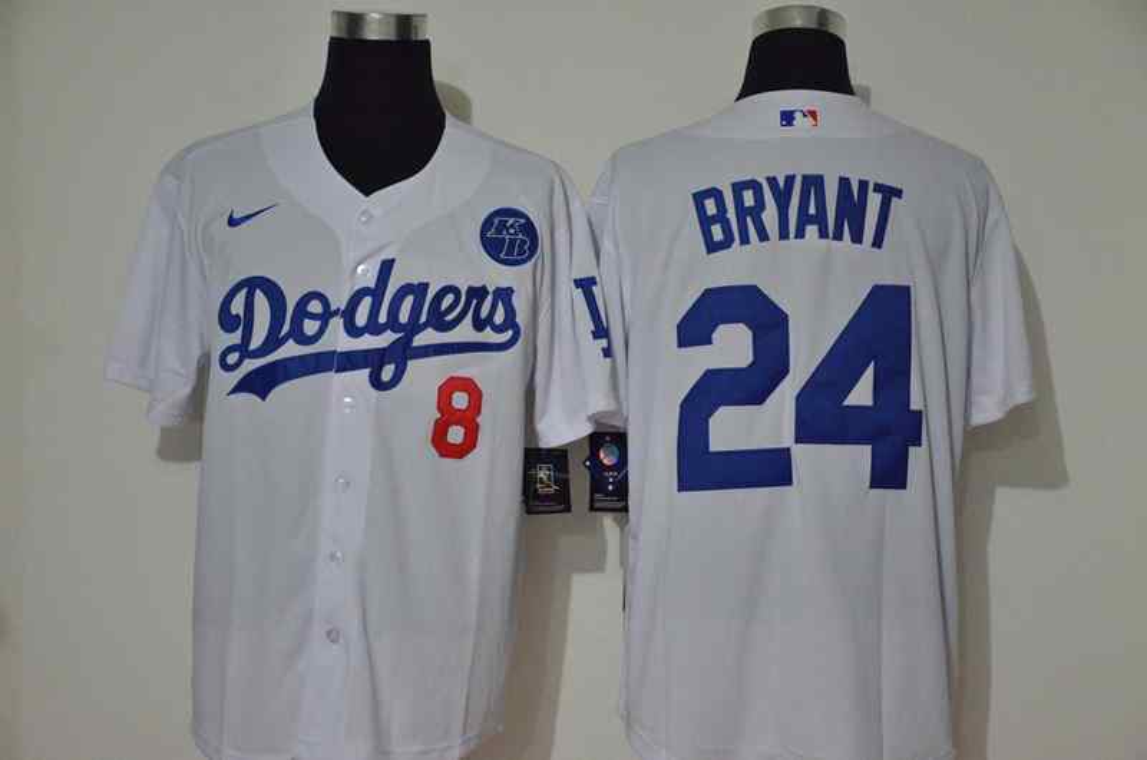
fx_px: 2385
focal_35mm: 75
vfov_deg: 18.1
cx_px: 574
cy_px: 380
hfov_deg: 27.0
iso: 4000
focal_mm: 50
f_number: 4.8
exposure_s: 1/60
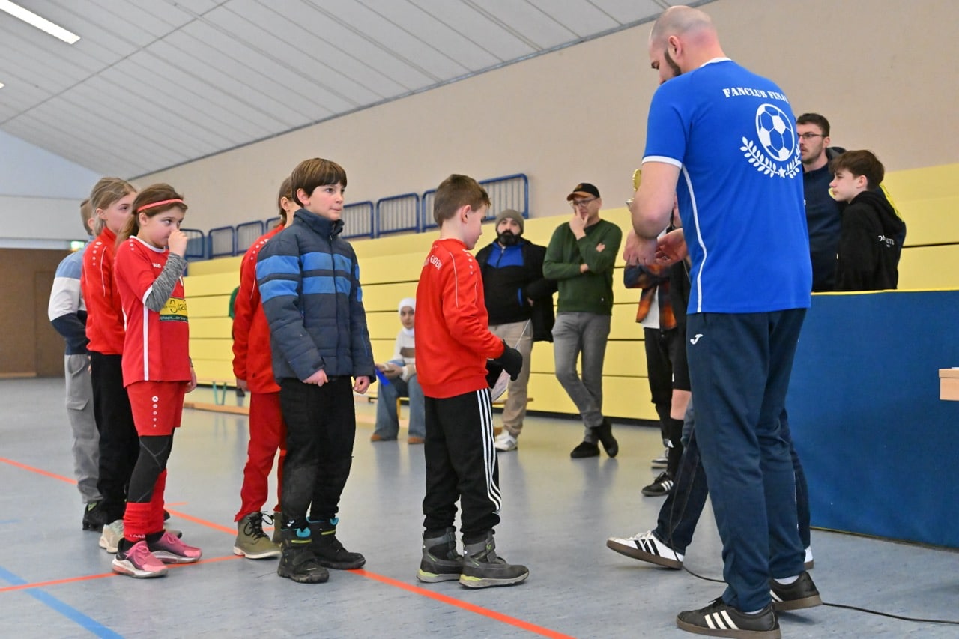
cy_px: 320
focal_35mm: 45
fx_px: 1199
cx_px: 480
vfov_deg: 29.9
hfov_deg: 43.6
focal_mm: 45
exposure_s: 1/1000
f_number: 3.5
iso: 10000
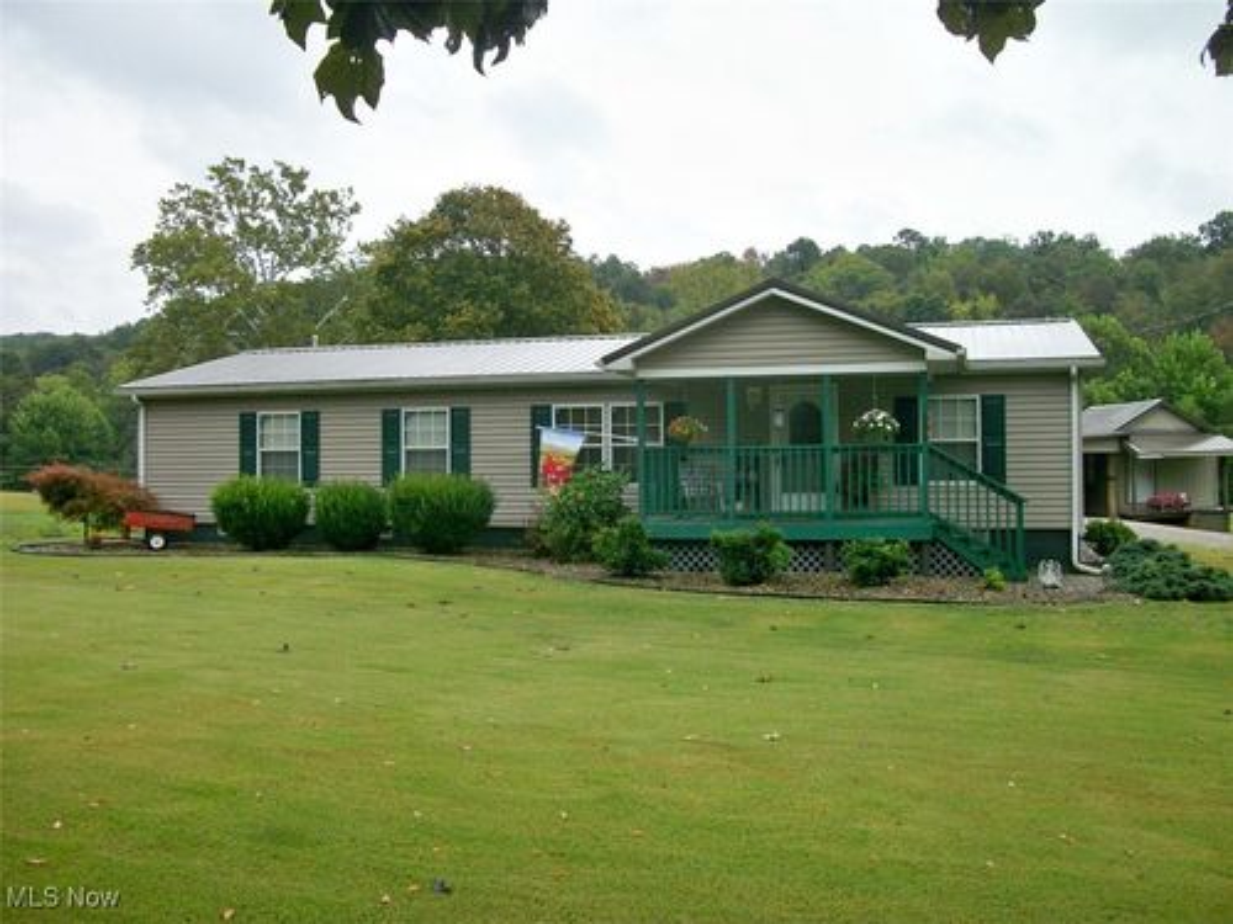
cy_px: 462
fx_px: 1140
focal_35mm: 32
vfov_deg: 44.2
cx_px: 616
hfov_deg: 56.8
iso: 80
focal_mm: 5.7
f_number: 8.8
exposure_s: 1/125
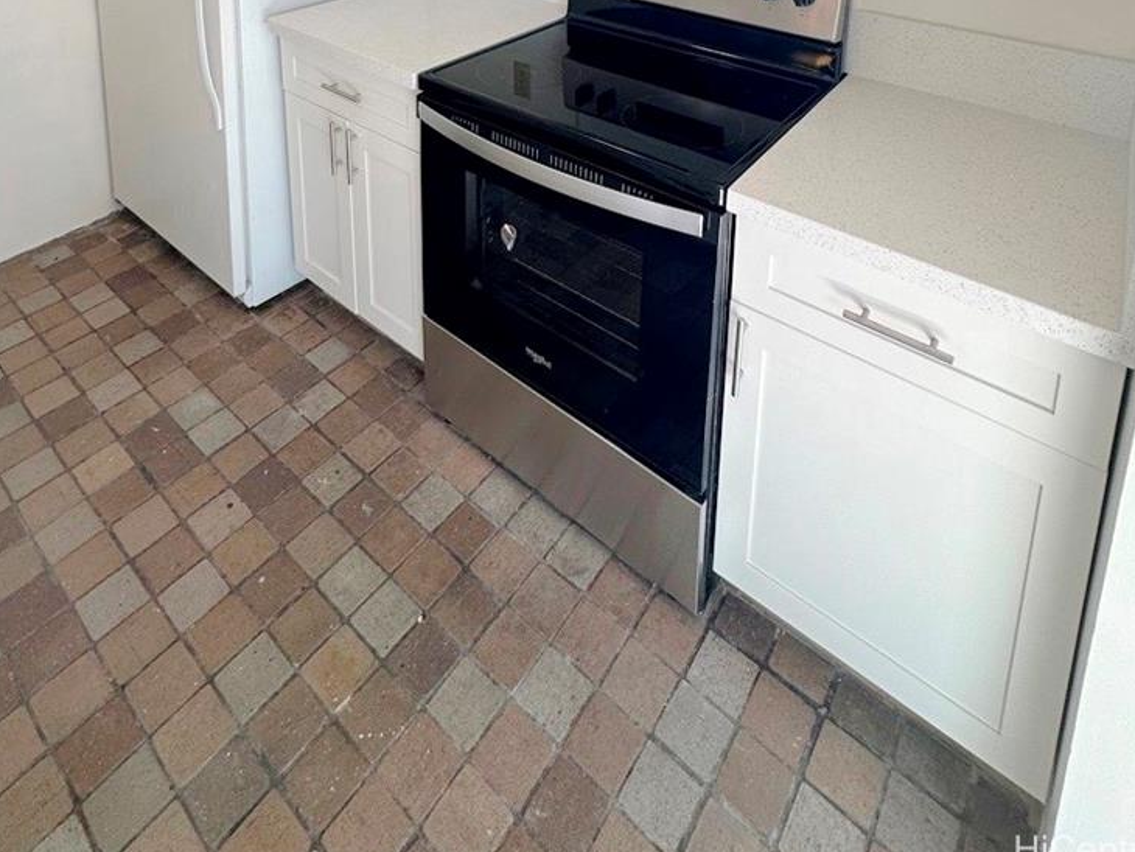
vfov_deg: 45.5
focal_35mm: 23
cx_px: 545
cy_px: -68
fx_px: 754
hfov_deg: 73.9
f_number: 2.2
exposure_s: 1/120
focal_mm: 2.22
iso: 64
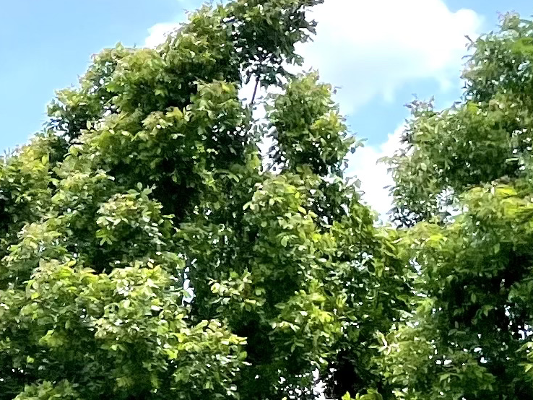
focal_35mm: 142
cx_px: -537
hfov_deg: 12.3
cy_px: 446
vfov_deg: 10.3
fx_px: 2187
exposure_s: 1/3401
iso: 32
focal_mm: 4.2
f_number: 1.6
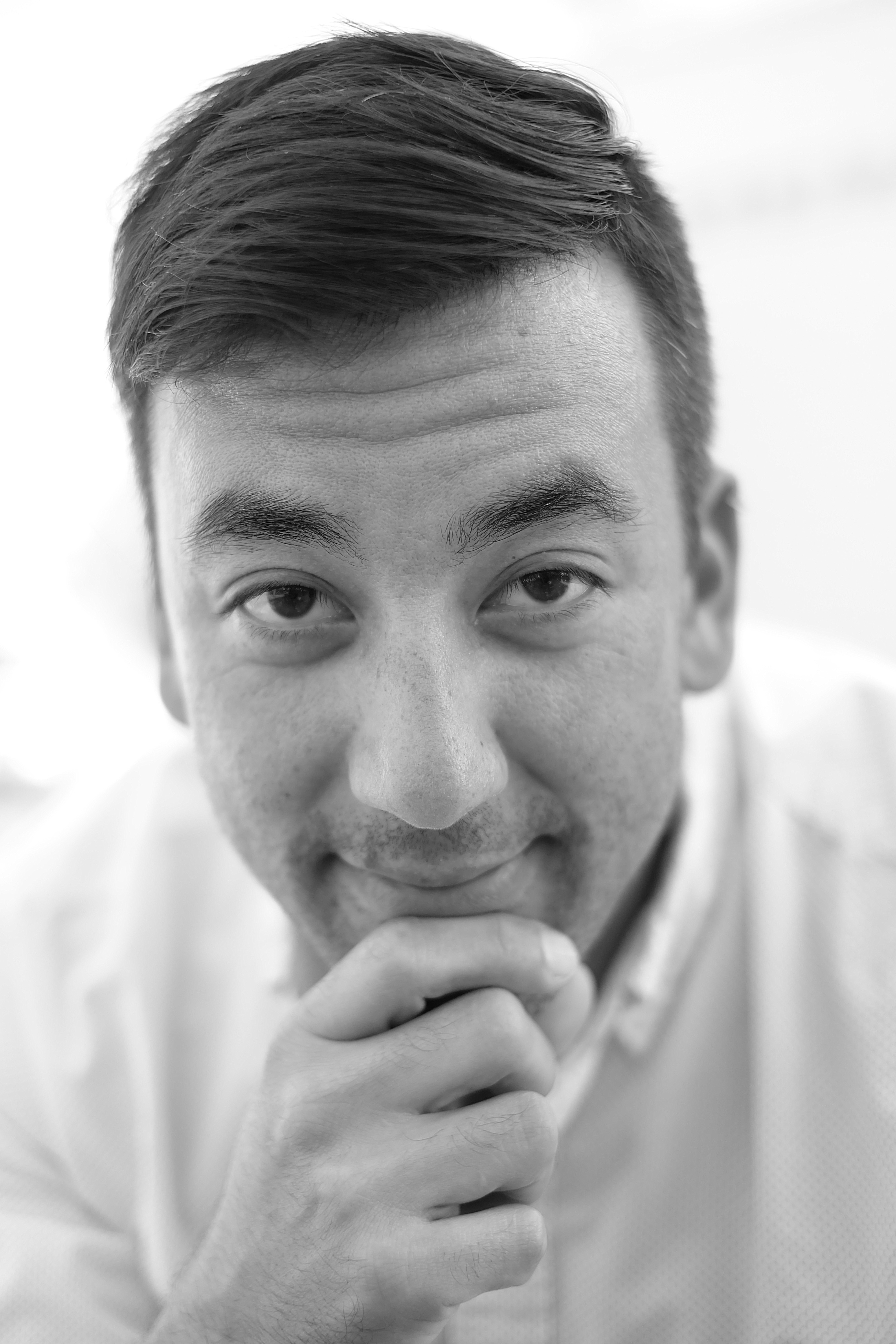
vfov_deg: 37.5
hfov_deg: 25.5
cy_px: 672
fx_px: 1979
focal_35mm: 53
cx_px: 448
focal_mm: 35
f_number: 1.4
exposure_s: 1/1000
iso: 200
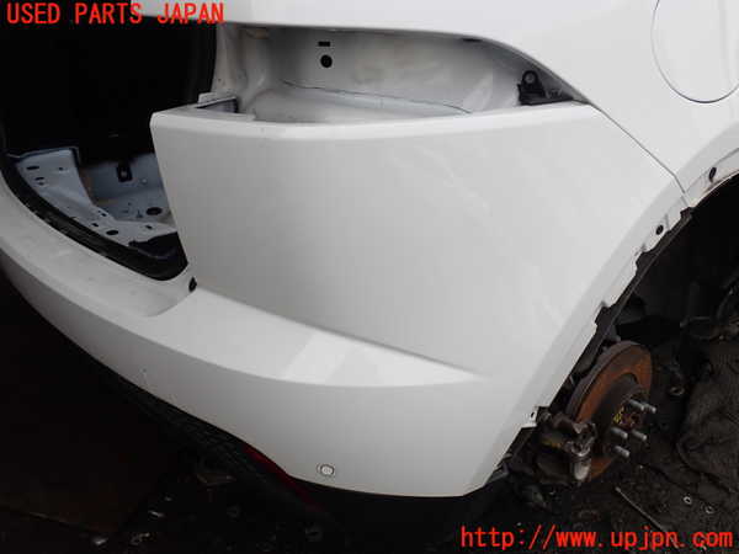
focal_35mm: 30
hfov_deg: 60.0
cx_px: 370
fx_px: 640
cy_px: 277
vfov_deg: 46.8
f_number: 3.2
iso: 100
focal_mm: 5.4
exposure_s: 1/400
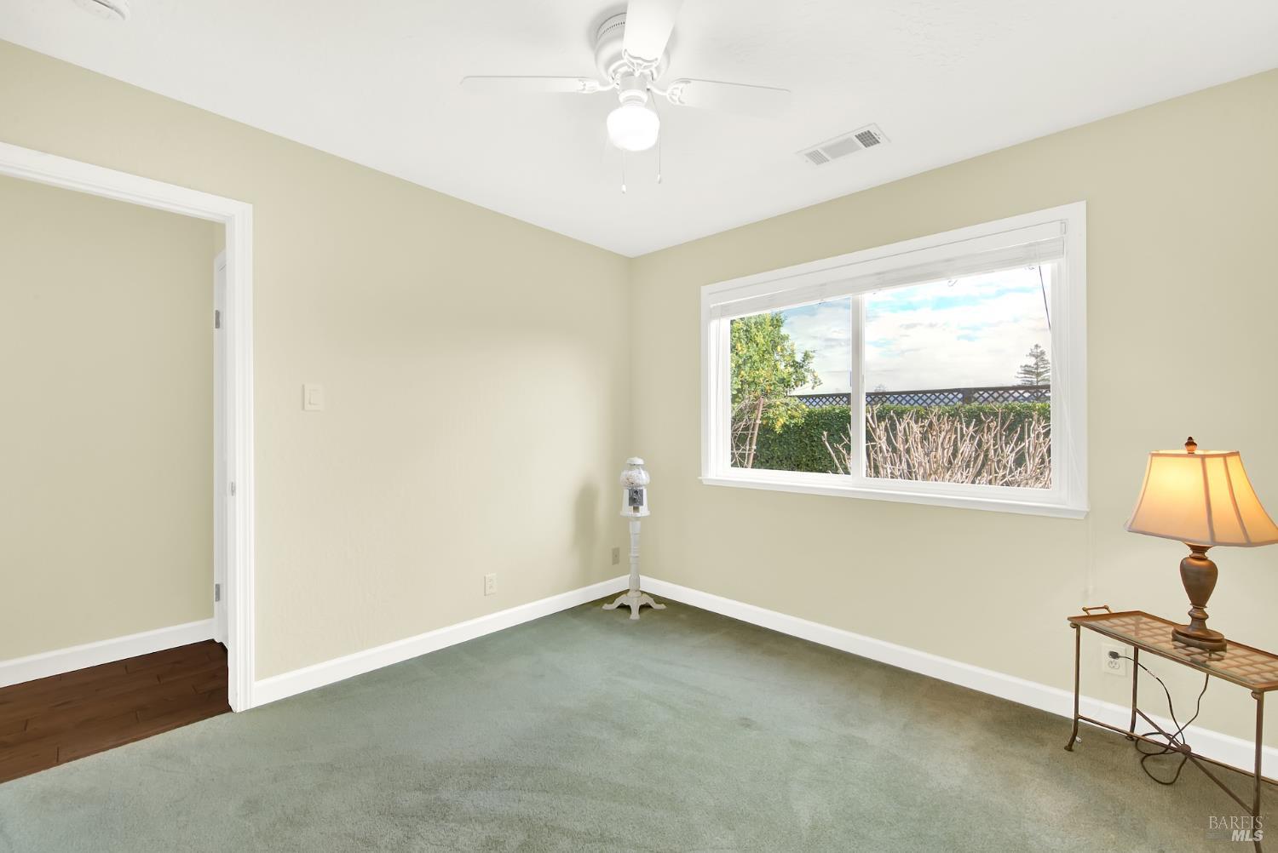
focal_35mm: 14
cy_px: 426
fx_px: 497
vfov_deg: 81.3
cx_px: 639
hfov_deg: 104.2
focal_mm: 14
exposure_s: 1/13
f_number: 14
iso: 100
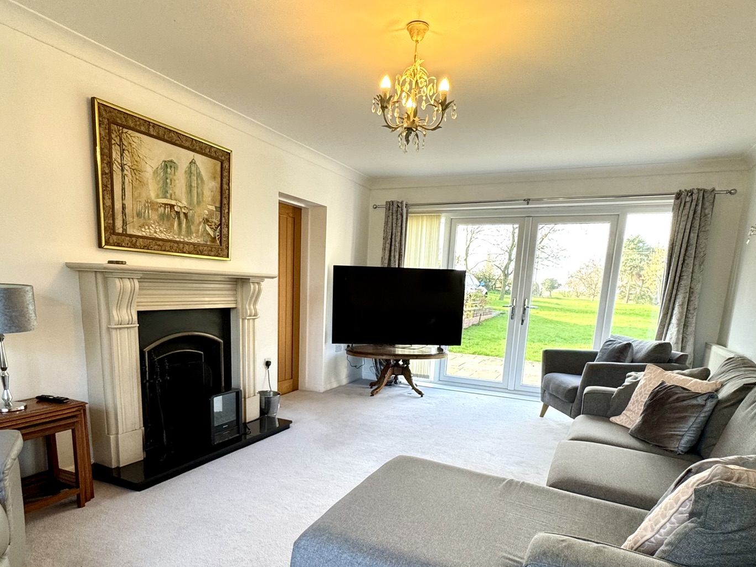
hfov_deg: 78.9
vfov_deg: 61.5
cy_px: 389
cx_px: 354
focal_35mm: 21
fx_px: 459
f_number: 2.2
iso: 160
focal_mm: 2.22
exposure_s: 1/100
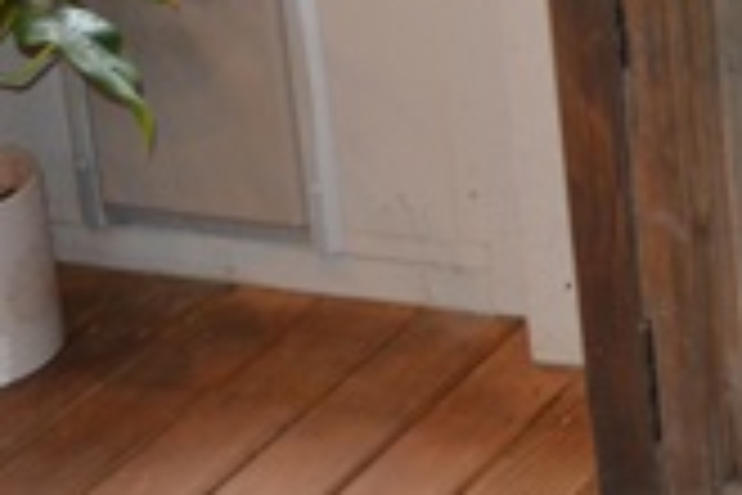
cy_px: -243
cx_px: 1061
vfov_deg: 9.4
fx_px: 2927
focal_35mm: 142
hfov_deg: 13.7
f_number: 4.2
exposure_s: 1/60
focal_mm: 26
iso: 2000
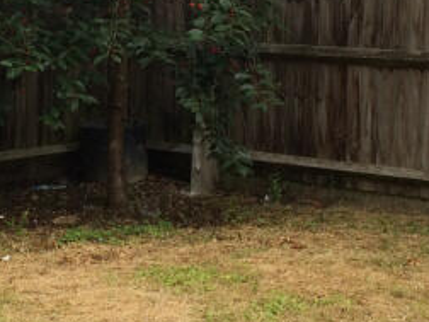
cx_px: 94
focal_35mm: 118
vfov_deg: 12.6
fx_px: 1462
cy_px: 167
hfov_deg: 16.6
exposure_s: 1/641
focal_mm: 4.15
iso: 32
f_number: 2.2
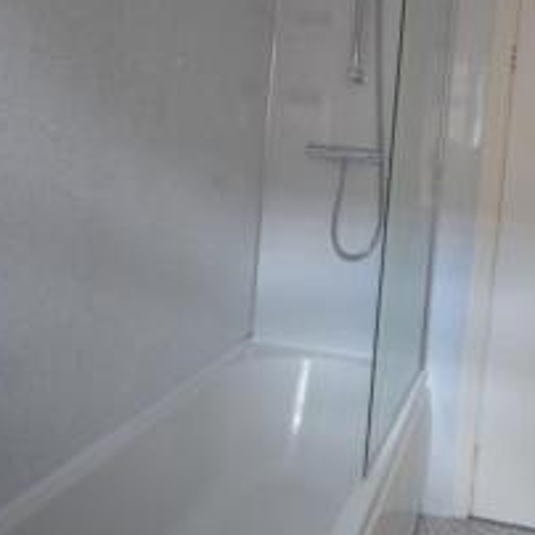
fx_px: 577
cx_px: 426
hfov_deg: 47.1
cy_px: 176
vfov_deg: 48.9
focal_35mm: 33
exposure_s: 1/60
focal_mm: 11
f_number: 4.2
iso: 640
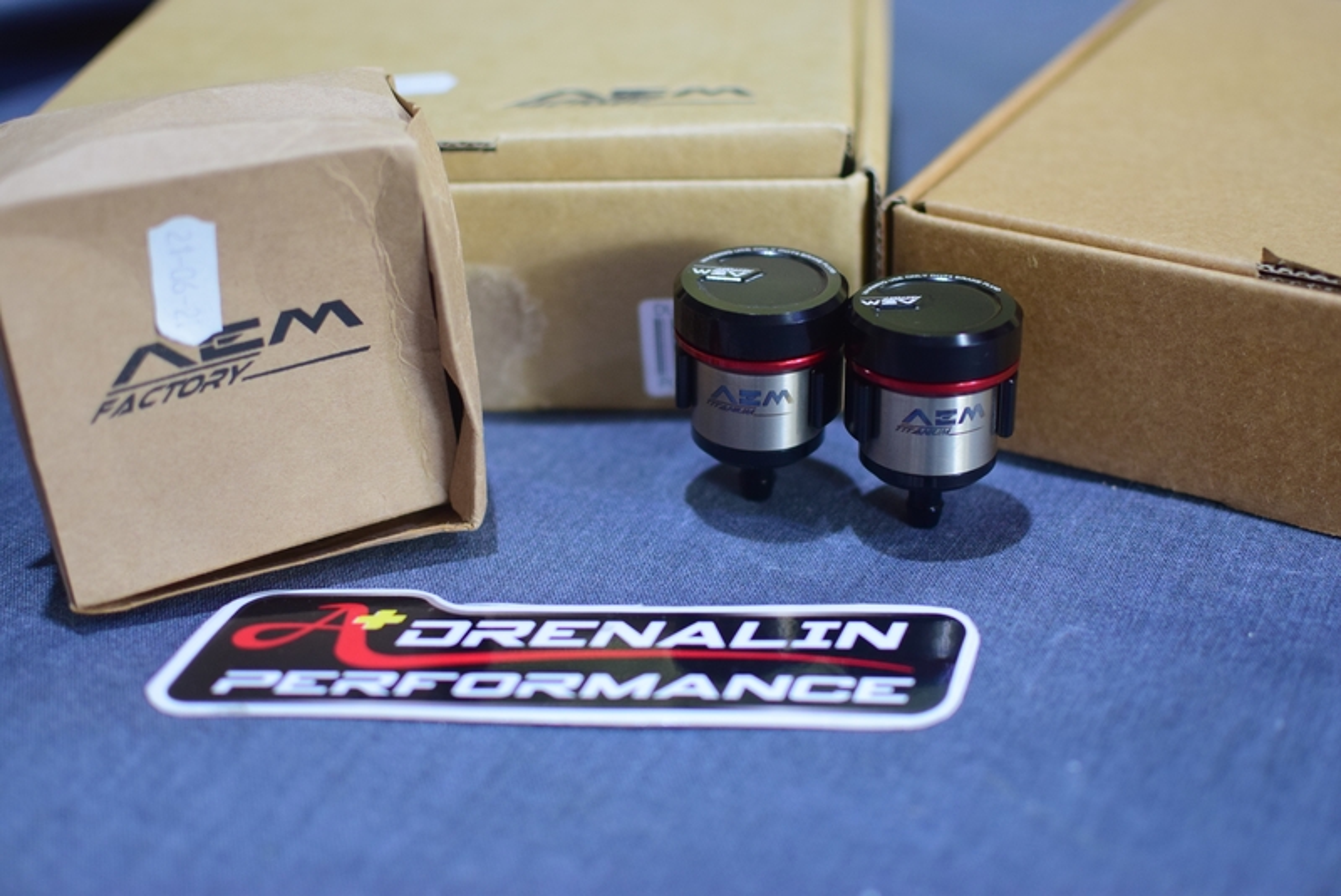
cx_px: 670
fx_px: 1957
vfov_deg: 25.8
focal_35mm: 52
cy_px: 448
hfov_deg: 37.8
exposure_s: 1/40
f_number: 2.2
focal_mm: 35
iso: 800
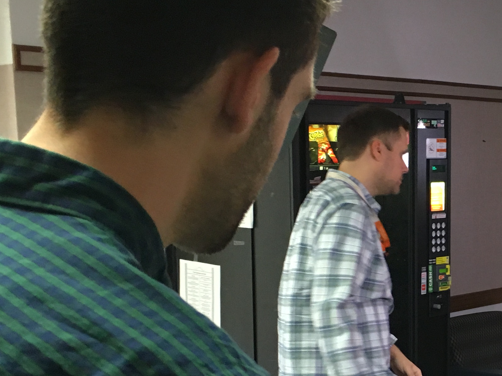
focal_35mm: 73
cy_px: 313
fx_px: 1058
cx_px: 492
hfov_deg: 25.5
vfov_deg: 19.9
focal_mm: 4.15
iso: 125
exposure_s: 1/30
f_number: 2.2
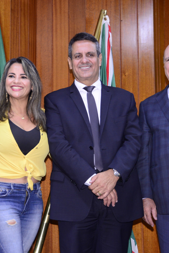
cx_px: 56
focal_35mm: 76
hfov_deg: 17.9
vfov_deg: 26.7
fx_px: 535
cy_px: 127
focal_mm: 50
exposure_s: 1/60
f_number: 5
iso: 2500
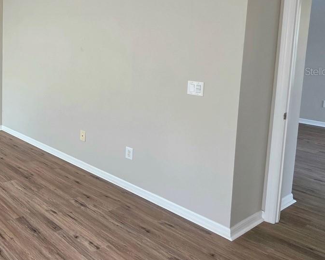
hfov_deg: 44.5
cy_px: 71
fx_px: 288
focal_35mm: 30
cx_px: -34
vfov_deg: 47.0
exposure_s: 1/120
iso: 100
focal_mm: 2.2
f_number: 1.9
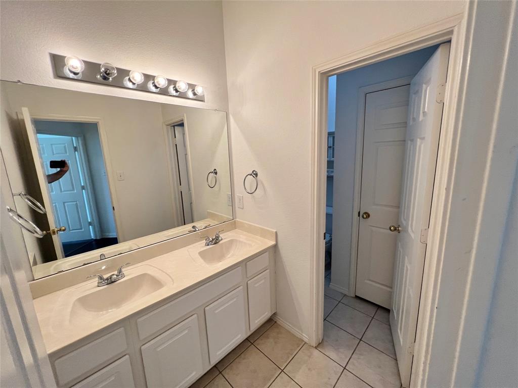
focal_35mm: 13
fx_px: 195
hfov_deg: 106.2
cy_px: 194
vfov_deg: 89.9
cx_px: 259
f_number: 1.8
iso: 125
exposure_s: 1/120
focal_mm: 1.57
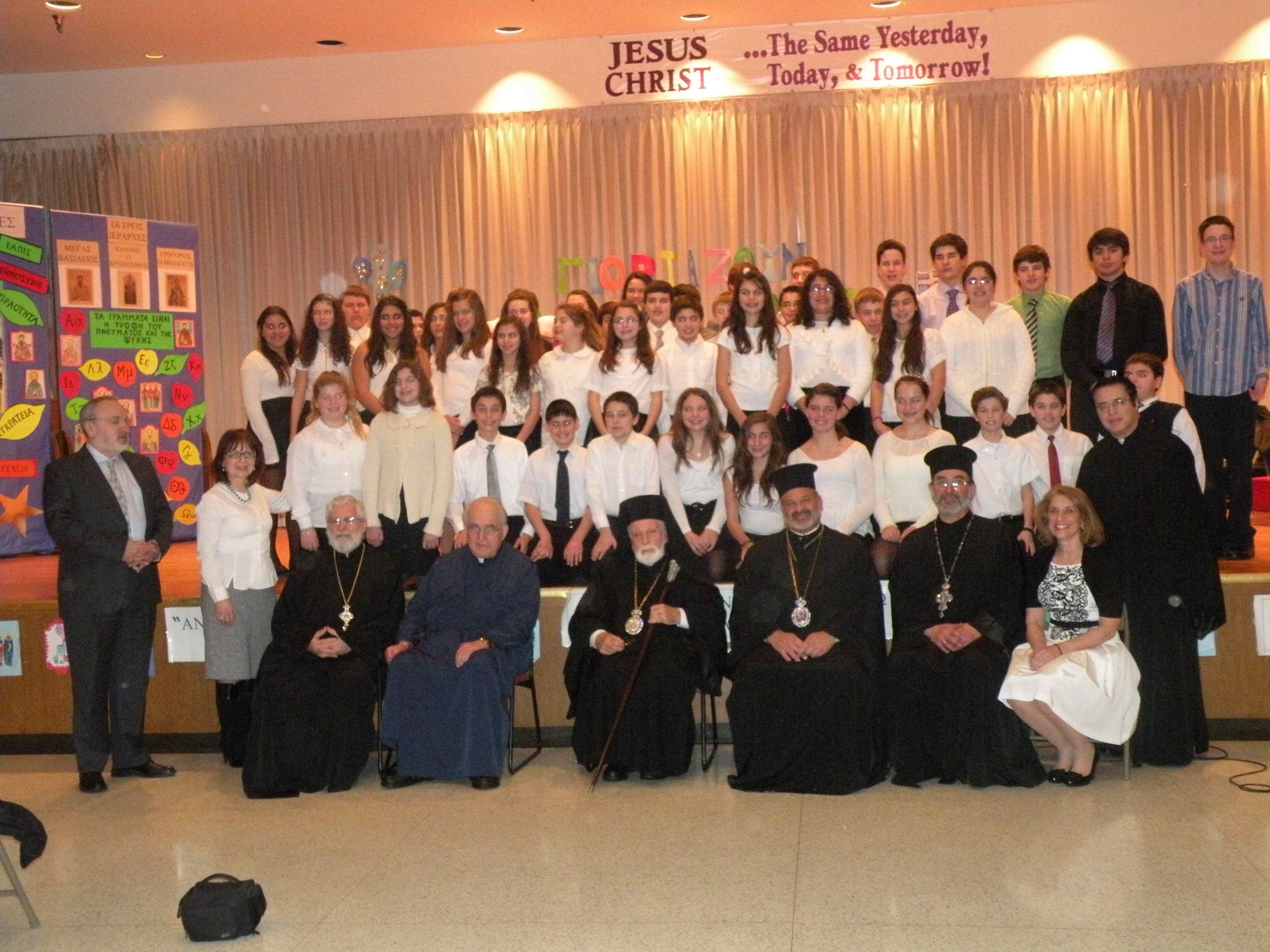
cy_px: 476
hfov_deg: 44.8
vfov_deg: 34.3
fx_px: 1541
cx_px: 635
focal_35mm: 42
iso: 573
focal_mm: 7.4
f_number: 3.2
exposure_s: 1/60
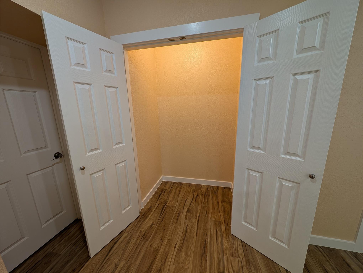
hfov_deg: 110.5
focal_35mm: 12
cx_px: 182
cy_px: 136
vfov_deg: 94.6
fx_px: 126
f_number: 1.95
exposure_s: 1/60
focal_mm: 2.23
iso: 55
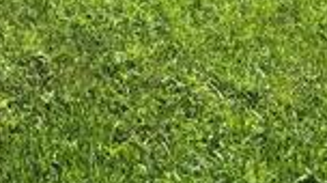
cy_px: -88
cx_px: 196
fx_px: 1195
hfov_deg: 15.6
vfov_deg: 8.6
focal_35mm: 138
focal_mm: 6.76
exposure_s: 1/4950
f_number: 1.78
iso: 80
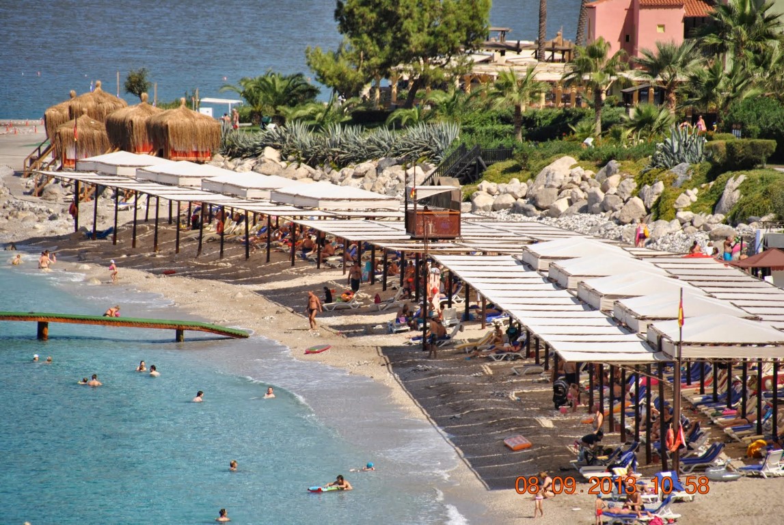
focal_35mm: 300
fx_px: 6542
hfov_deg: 6.9
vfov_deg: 4.6
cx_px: 392
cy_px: 262
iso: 200
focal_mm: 200
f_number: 5.6
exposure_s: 1/1250
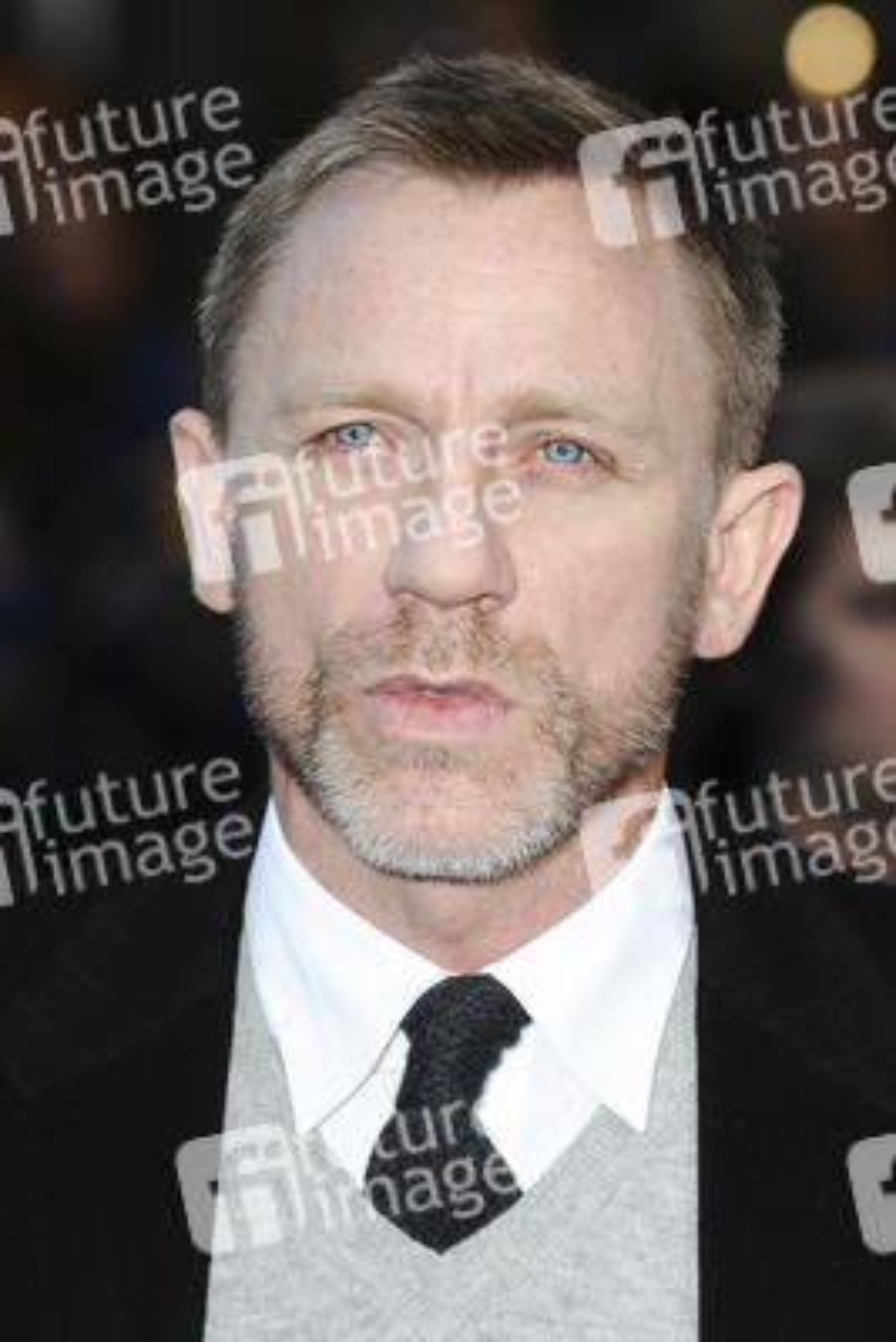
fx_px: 8112
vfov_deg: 9.5
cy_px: 671
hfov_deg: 6.3
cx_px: 448
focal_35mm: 218
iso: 320
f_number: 4.5
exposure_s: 1/200
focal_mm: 145
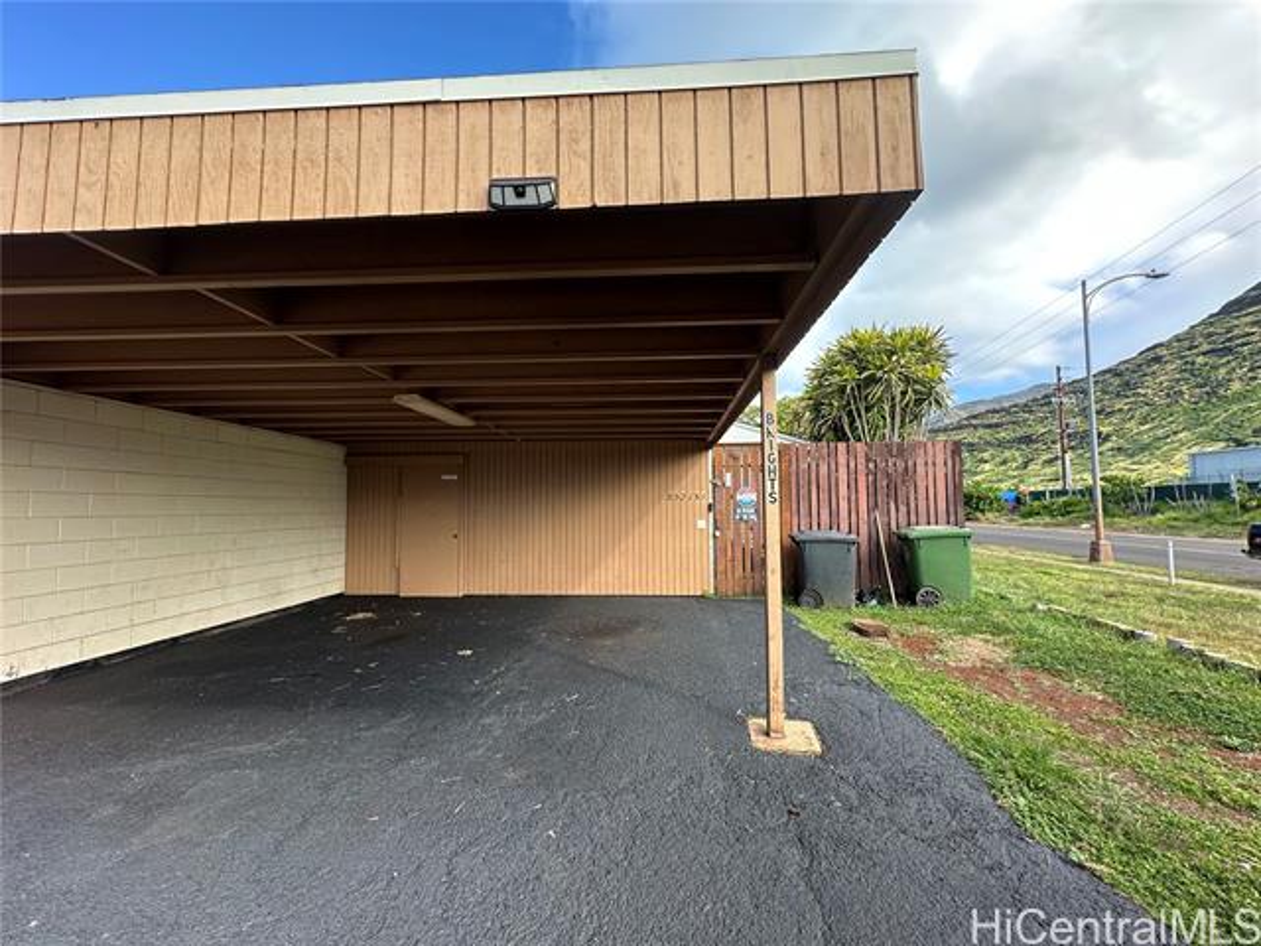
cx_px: 630
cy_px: 473
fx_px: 510
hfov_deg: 102.1
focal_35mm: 14
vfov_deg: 85.7
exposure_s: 1/231
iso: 40
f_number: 2.2
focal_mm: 2.22
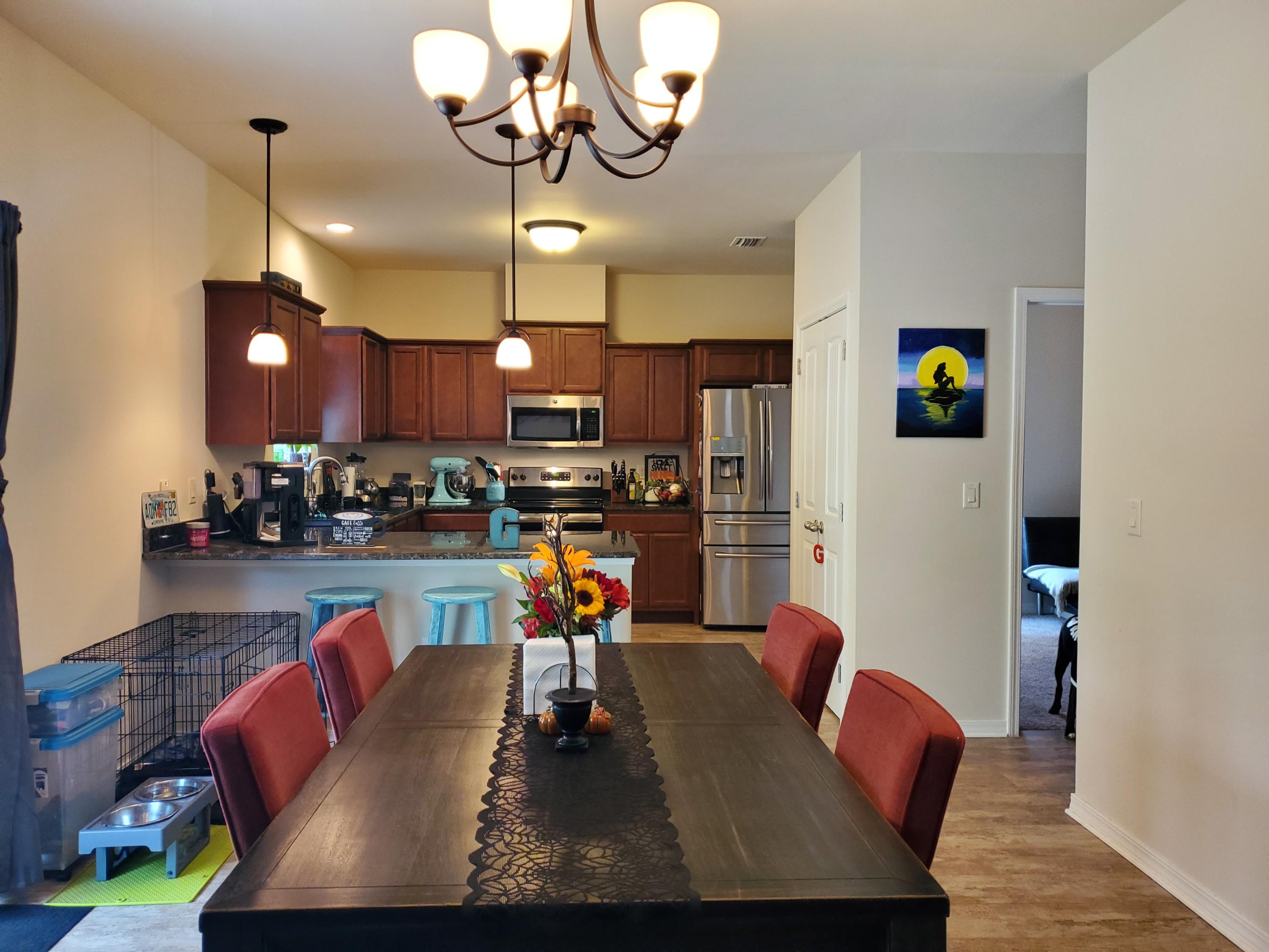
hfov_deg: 67.3
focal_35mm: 26
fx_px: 953
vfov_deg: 53.1
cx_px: 634
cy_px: 476
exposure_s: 1/39
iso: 200
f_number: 1.5
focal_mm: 4.3
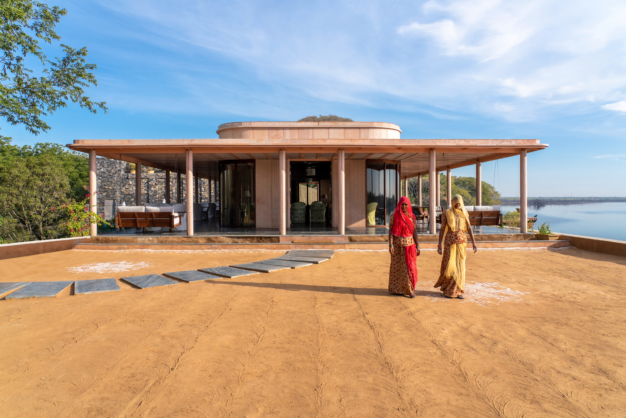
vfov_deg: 53.1
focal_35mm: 24
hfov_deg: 73.7
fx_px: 417
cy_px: 209
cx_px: 313
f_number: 9
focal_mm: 24
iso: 200
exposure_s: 1/2500
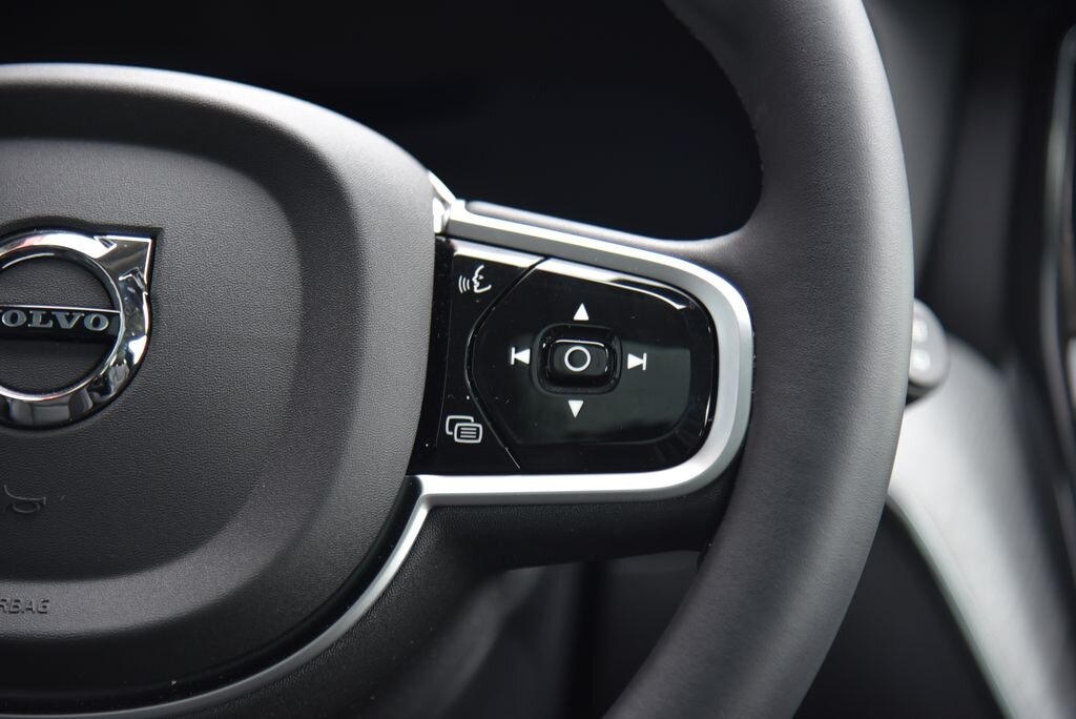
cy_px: 360
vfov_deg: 11.4
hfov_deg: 17.1
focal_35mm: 120
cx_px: 538
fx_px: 3589
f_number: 4
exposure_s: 1/50
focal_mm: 120
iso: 500
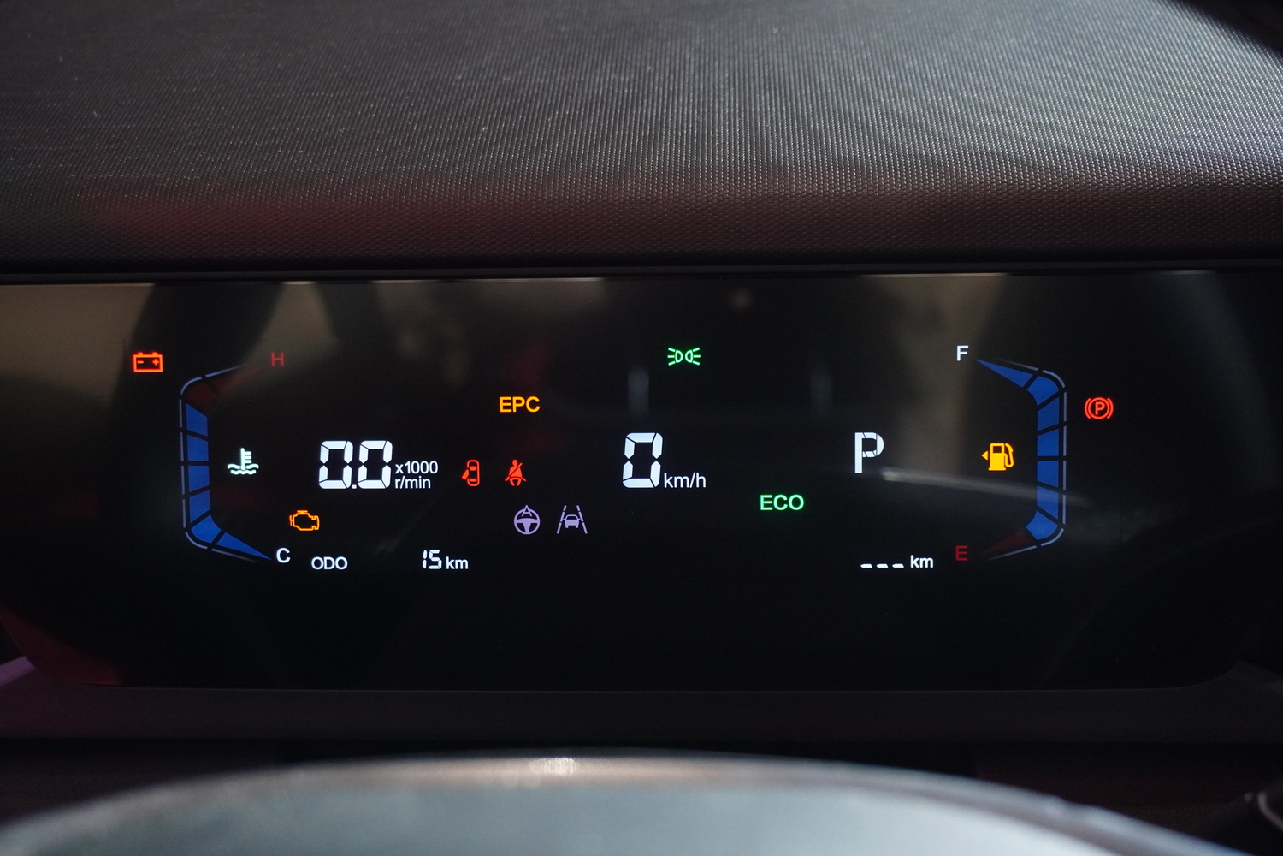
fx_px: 1924
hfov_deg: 36.9
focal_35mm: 54
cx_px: 642
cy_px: 428
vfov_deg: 25.1
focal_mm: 36
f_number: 5.6
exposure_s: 1/100
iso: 2500
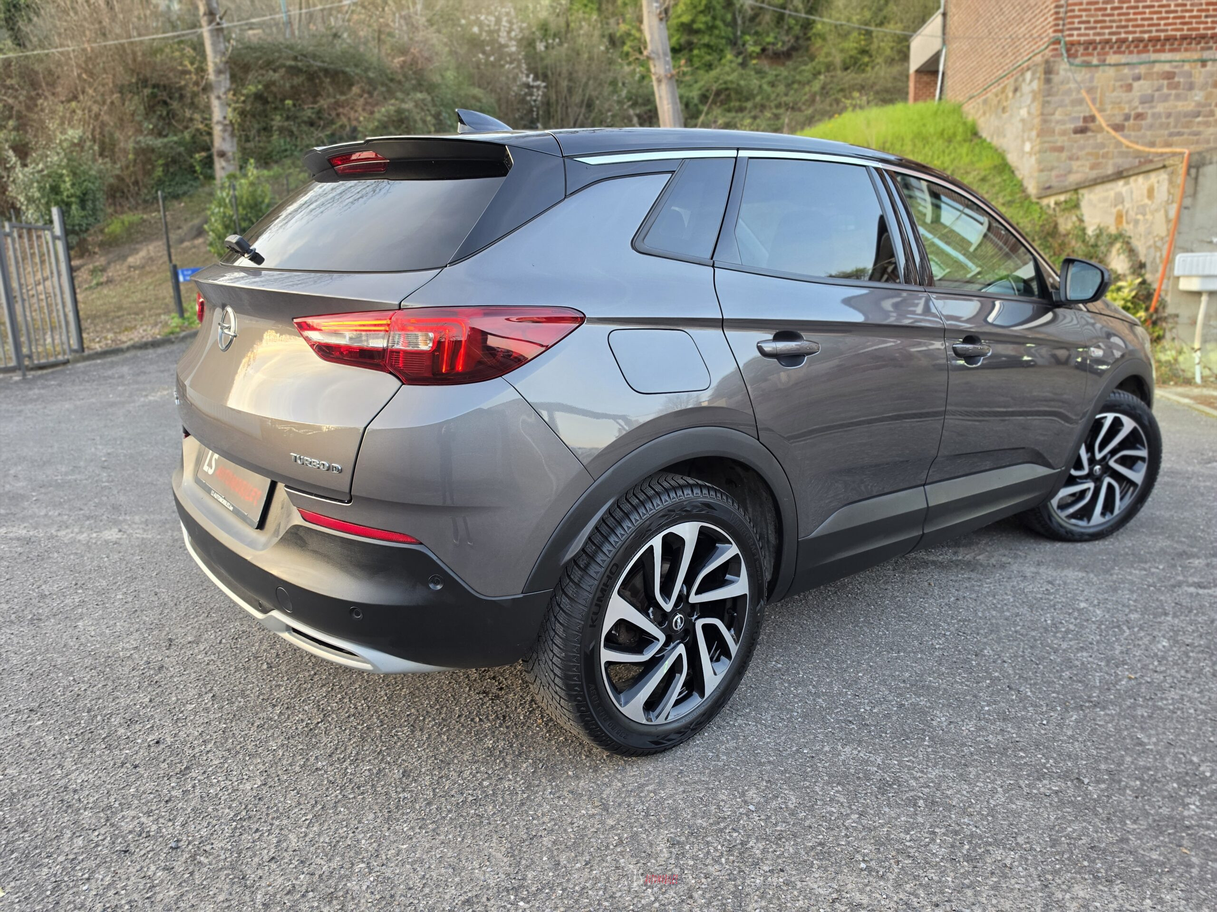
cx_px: 608
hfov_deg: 73.9
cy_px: 456
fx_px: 809
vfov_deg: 58.9
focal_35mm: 23
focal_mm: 6.5
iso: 125
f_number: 1.4
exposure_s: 1/180
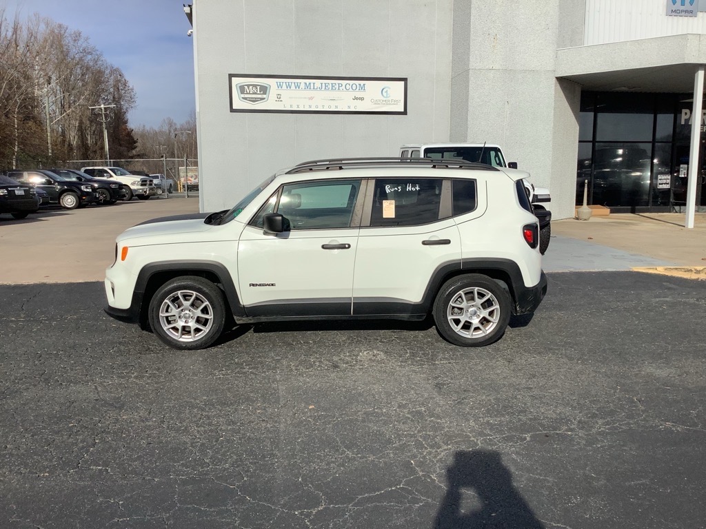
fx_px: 632
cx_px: 353
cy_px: 264
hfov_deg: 58.4
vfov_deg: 45.4
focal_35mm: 31
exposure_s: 1/2717
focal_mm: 3.3
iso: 25
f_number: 2.4
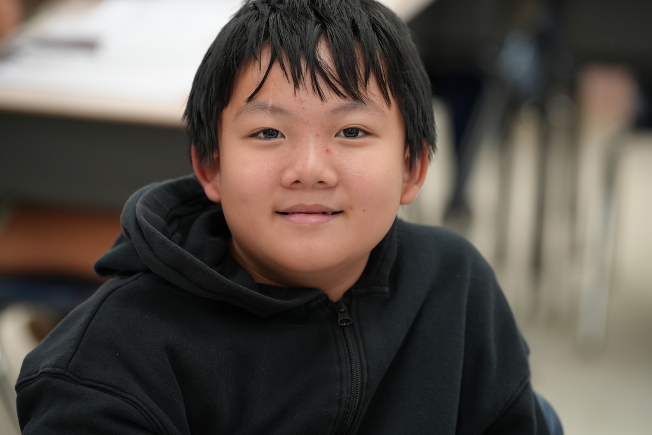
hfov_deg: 11.0
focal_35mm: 188
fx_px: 3400
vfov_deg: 7.3
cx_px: 326
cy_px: 218
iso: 1600
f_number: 4
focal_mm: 187.7
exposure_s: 1/200
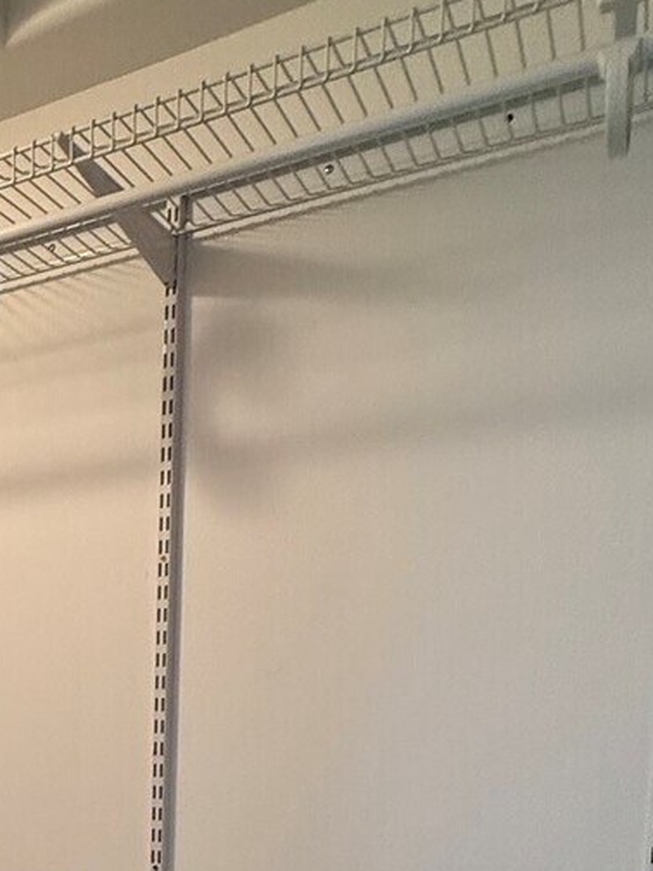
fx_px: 1006
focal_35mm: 40
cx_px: -16
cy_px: 807
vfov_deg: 42.4
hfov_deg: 32.7
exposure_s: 1/60
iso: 320
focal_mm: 2.22
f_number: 2.2
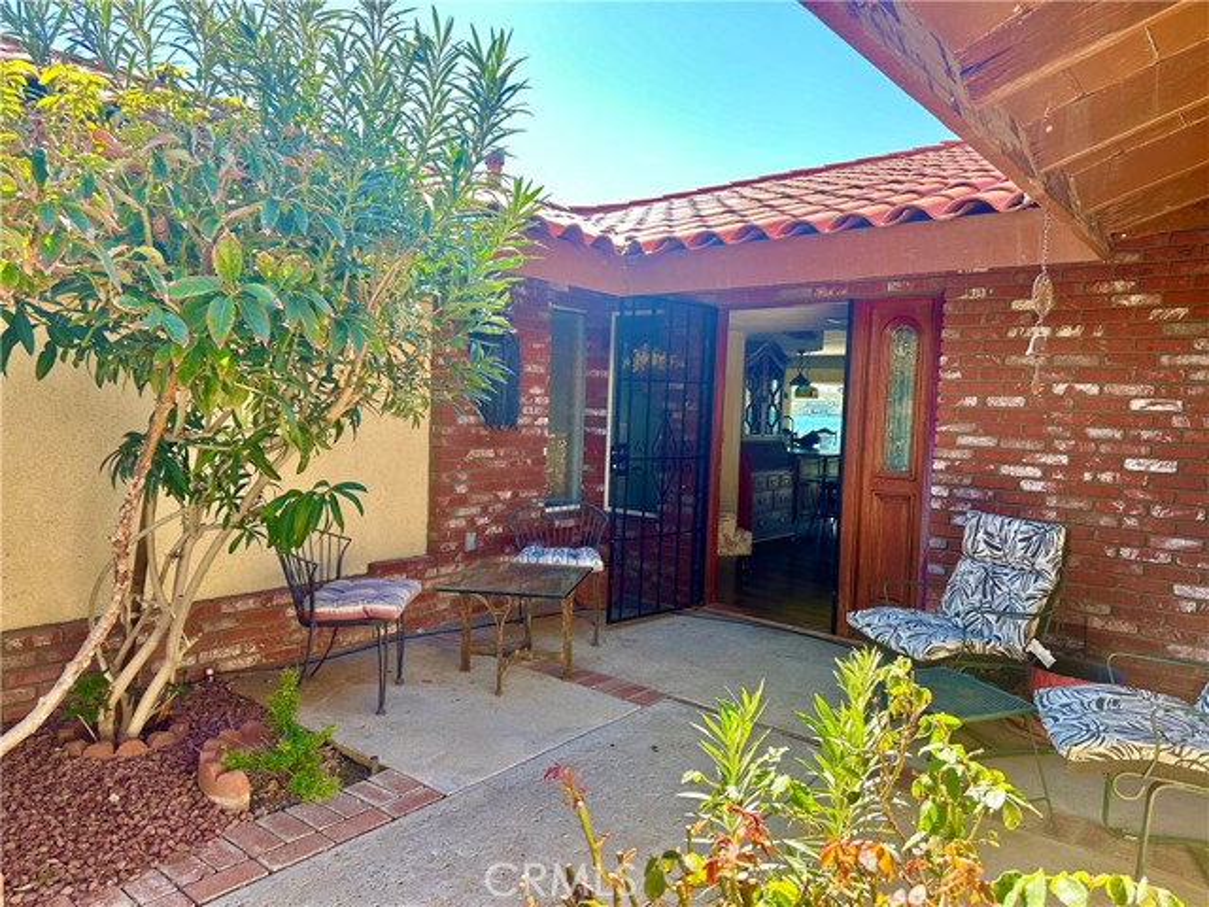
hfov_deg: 71.6
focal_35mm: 24
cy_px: 454
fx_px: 838
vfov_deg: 56.8
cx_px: 604
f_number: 1.78
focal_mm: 6.86
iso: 80
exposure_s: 1/433
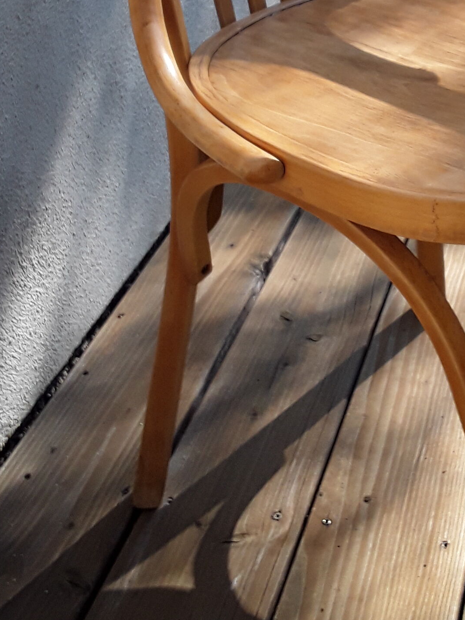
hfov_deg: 23.4
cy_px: 84
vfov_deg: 30.1
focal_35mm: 62
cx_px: 355
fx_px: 1110
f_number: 1.9
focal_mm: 2.91
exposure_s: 1/629
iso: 40
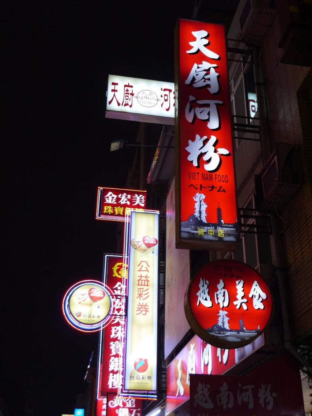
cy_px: 208
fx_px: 529
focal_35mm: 44
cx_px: 156
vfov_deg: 42.9
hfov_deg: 32.9
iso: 1000
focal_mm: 22
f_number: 4.6
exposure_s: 1/60
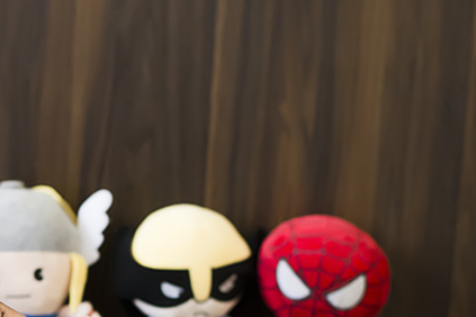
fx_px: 1877
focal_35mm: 142
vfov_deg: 9.6
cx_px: 72
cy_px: 354
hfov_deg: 14.3
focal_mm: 50
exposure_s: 1/160
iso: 1600
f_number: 3.2
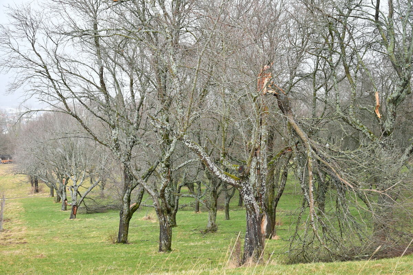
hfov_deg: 33.4
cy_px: 138
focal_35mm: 60
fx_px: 688
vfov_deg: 22.6
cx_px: 206
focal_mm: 40
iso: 1000
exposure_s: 1/160
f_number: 5.6
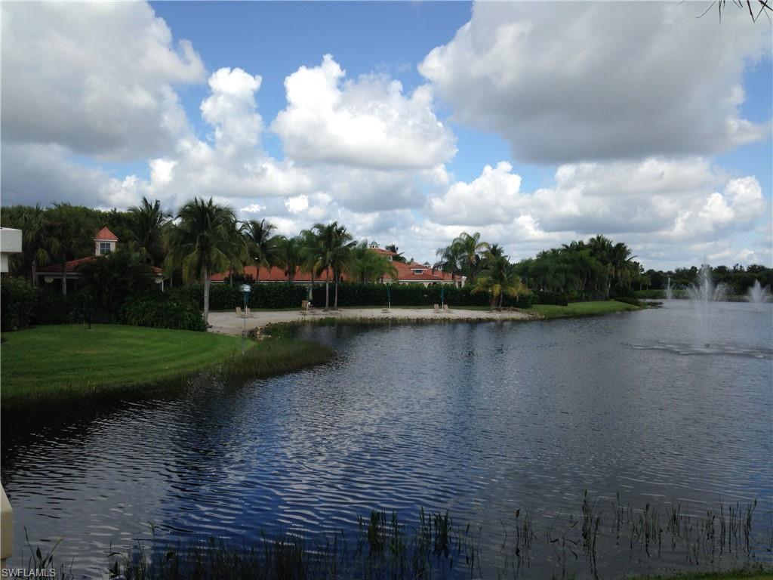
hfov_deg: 55.4
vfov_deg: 42.9
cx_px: 386
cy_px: 290
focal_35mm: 33
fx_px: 737
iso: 50
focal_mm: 4.12
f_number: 2.4
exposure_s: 1/1506
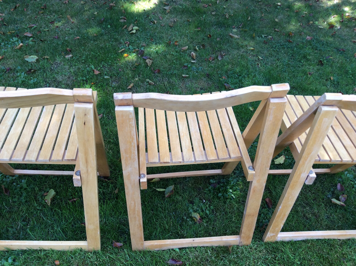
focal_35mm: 32
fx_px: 329
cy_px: 133
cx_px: 178
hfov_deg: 56.9
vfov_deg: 44.1
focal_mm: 3.3
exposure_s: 1/100
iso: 32
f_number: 2.4
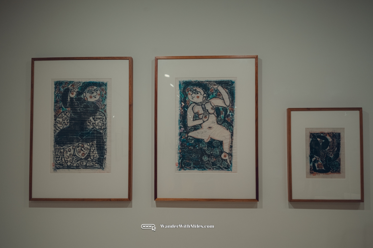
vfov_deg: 43.6
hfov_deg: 61.9
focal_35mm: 30
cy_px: 133
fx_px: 311
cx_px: 189
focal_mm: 35
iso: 800
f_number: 4
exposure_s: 1/15
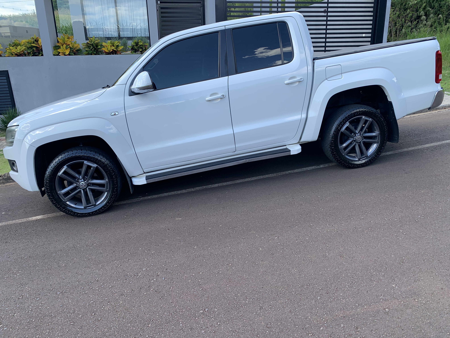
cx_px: 225
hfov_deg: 67.3
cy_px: 169
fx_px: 338
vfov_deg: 53.1
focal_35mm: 26
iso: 25
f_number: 1.8
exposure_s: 1/375
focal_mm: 4.25
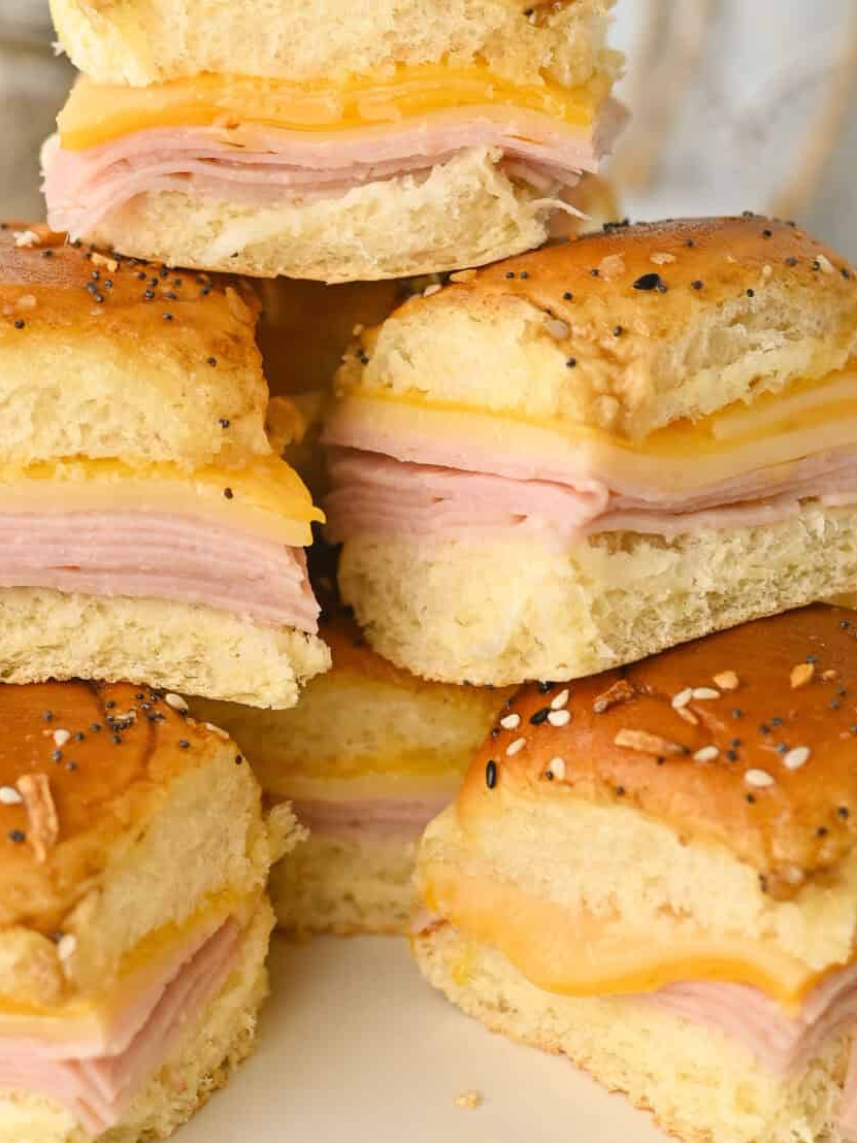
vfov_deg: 17.7
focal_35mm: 111
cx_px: 315
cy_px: 462
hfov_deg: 13.3
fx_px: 3664
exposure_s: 1/80
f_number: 4
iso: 160
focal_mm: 50
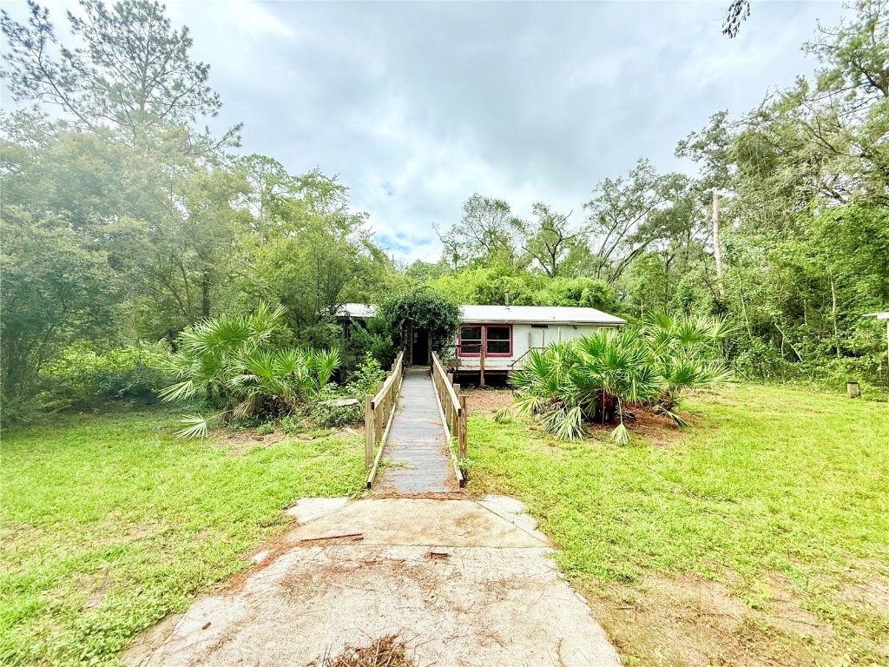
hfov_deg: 102.1
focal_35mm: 14
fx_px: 360
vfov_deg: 85.7
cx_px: 444
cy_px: 334
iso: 64
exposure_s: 1/751
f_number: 2.2
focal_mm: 2.22
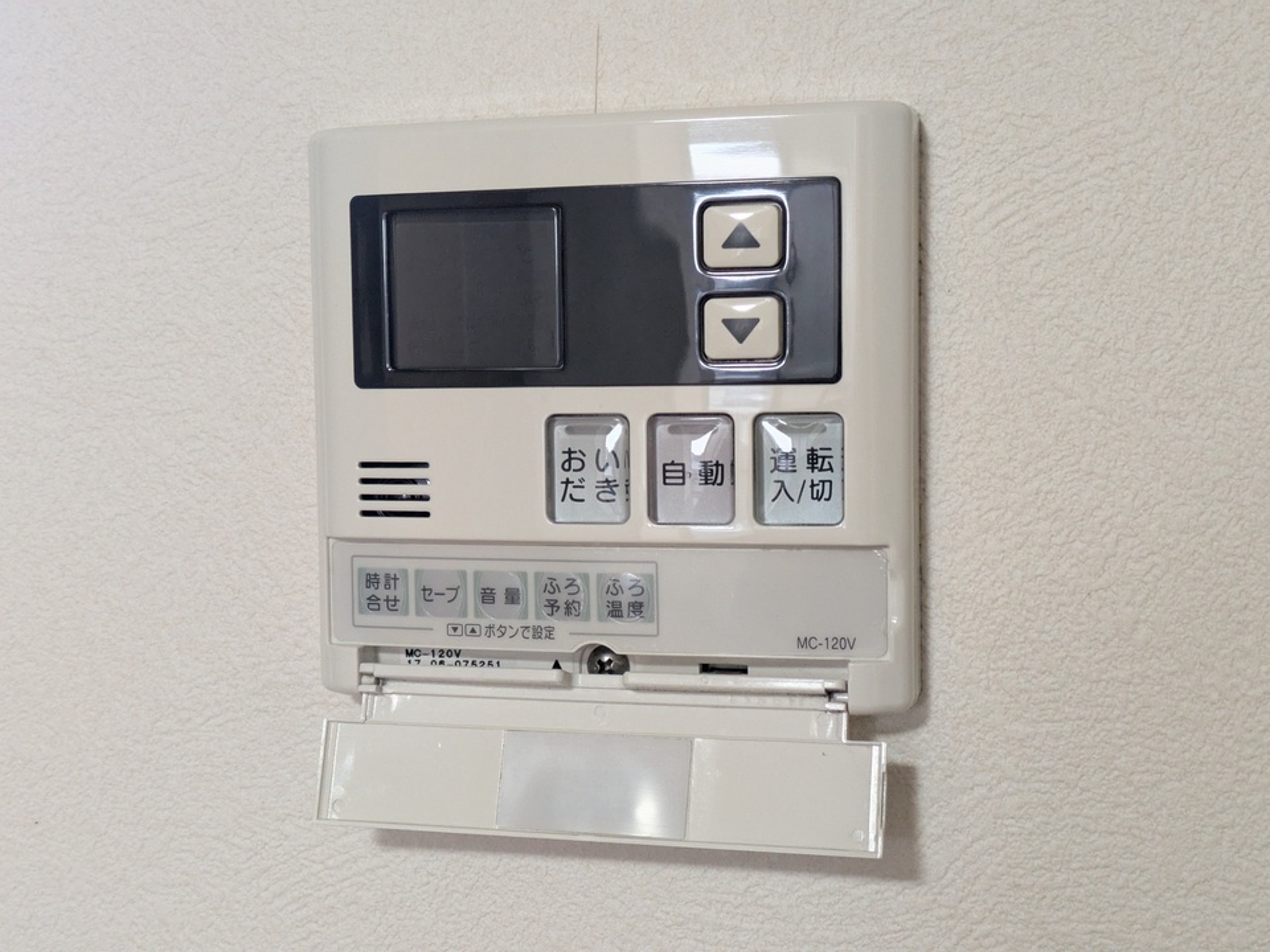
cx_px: 635
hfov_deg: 37.5
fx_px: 1871
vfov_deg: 28.6
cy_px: 476
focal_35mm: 51
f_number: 1.89
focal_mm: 5.43
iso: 315
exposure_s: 1/60
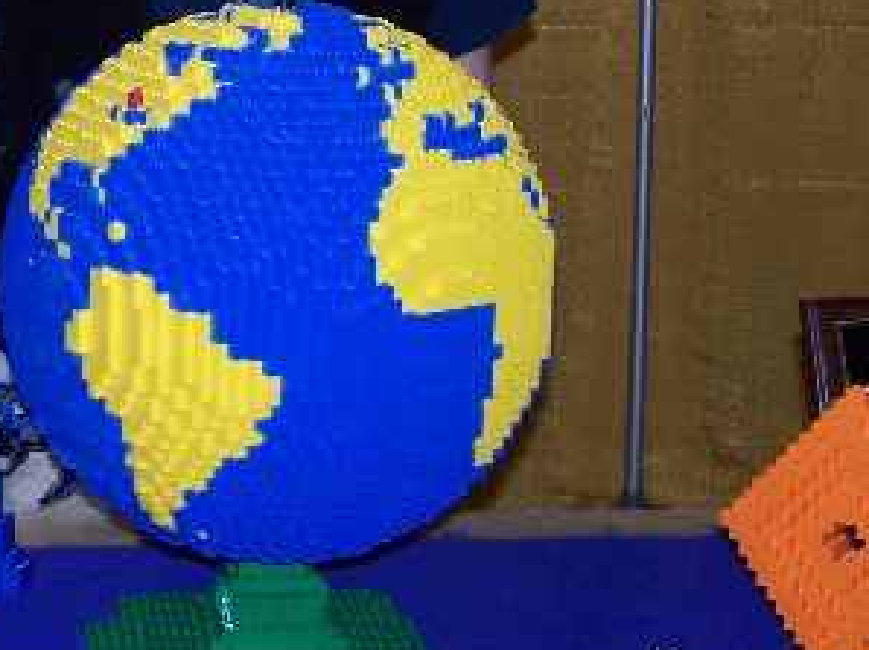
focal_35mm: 101
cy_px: 9
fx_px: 2533
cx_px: 274
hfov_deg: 19.4
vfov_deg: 14.4
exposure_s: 1/60
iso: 140
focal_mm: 6.3
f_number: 2.8
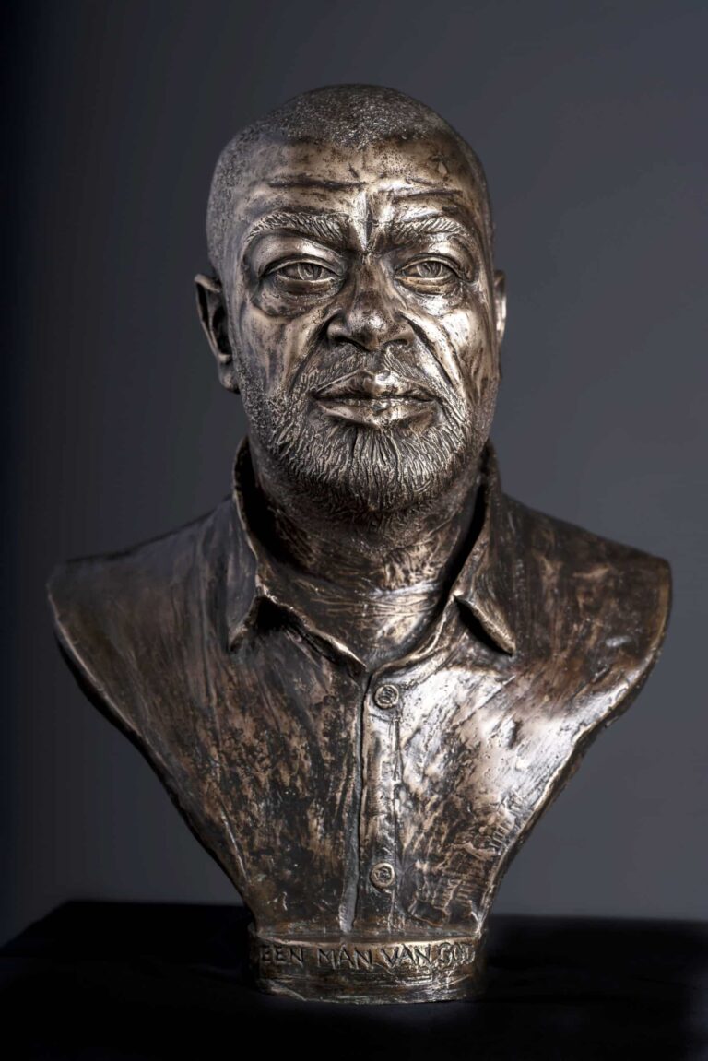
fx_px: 3980
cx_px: 354
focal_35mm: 135
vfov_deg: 15.2
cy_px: 530
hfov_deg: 10.2
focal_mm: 135
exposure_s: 1/250
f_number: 4
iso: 100
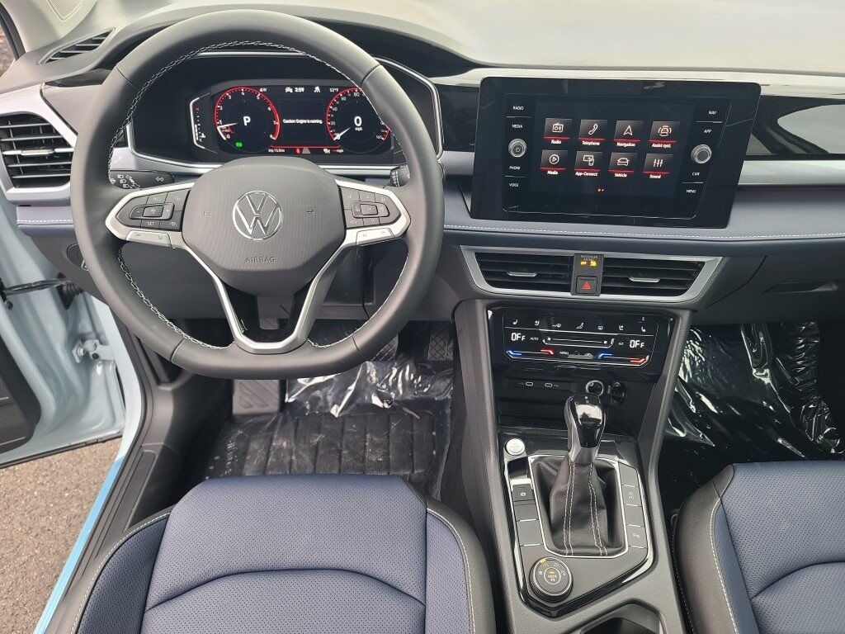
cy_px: 317
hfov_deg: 69.4
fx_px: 610
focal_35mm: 25
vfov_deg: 54.9
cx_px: 422
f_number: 1.8
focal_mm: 7
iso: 160
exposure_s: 1/60
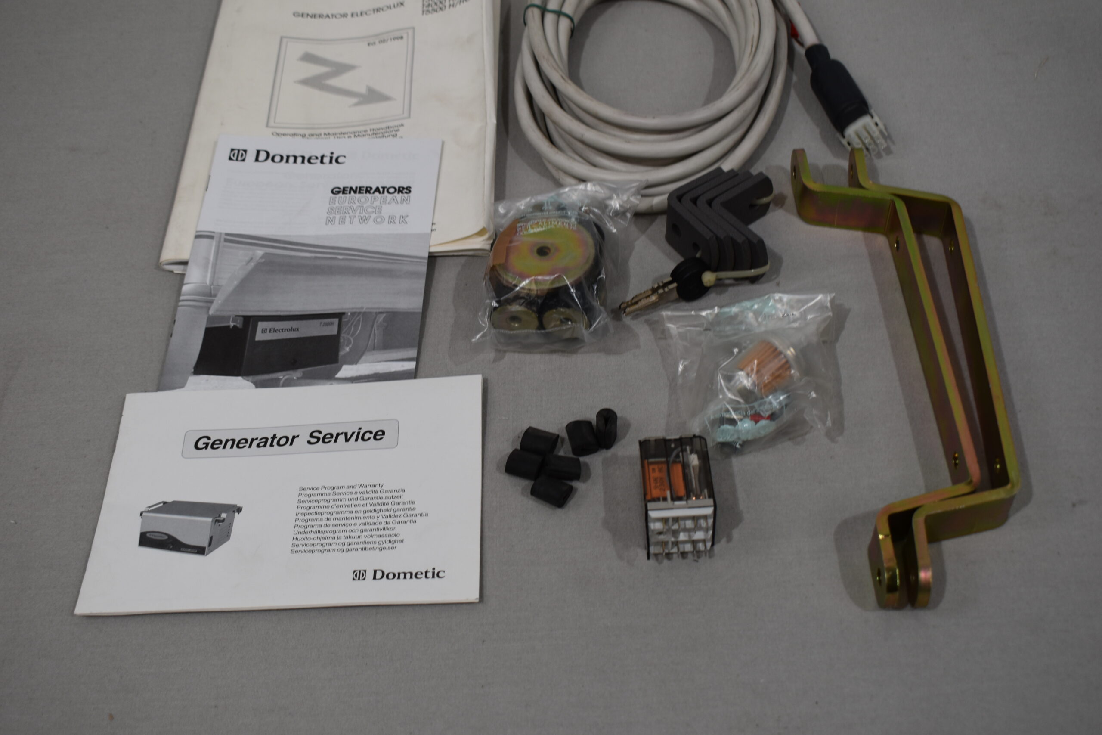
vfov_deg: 31.9
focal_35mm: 42
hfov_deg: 46.4
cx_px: 551
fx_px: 1286
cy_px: 368
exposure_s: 1/125
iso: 250
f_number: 5.6
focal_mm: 28
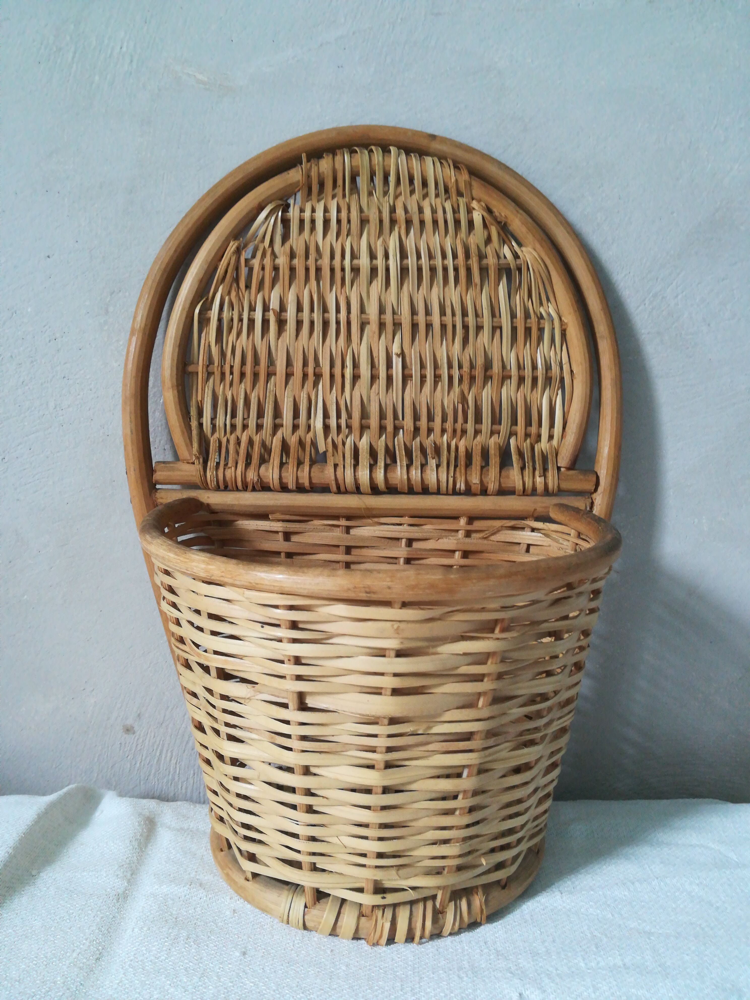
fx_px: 751
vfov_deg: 67.3
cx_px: 375
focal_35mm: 26
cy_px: 500
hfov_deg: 53.1
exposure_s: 1/33.3
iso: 250
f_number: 2.2
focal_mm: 3.83
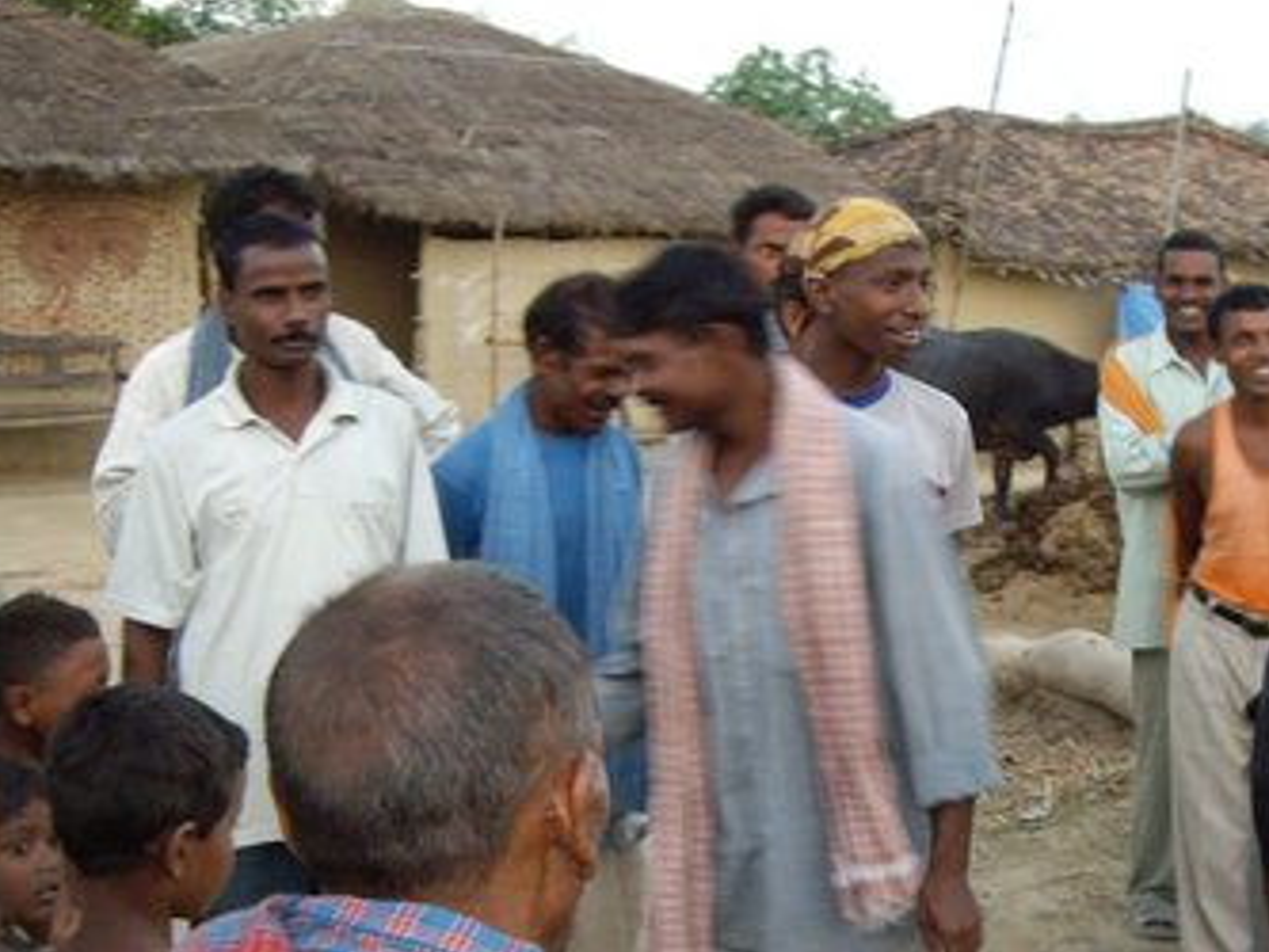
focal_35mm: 73
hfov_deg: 26.6
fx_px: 2677
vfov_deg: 20.0
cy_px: 712
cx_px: 728
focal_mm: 6.2
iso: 200
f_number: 2.7
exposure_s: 1/40
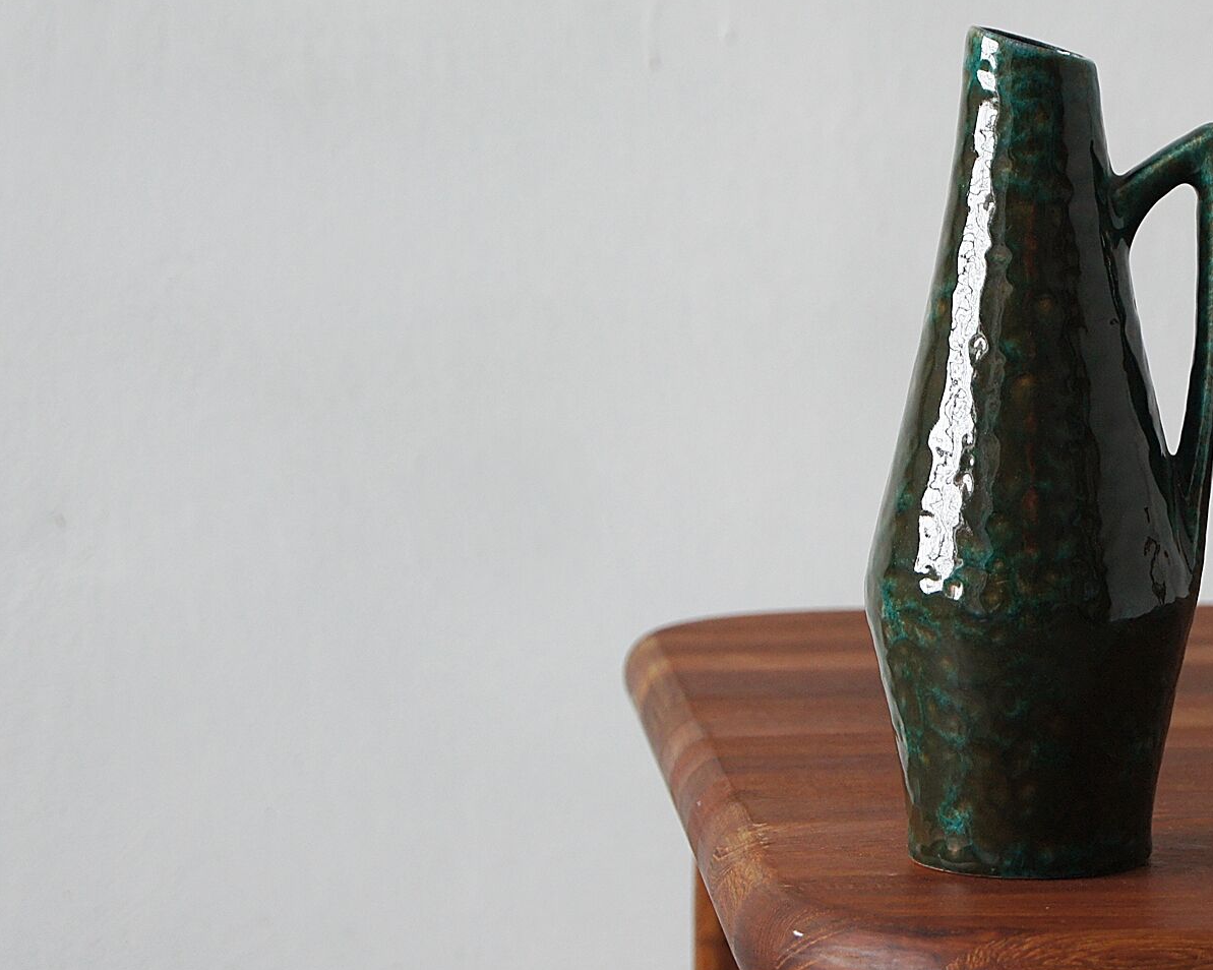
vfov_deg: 11.9
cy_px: 325
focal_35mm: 130
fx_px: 4659
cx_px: 997
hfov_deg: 14.7
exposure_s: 1/10
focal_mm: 55
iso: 400
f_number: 5.6
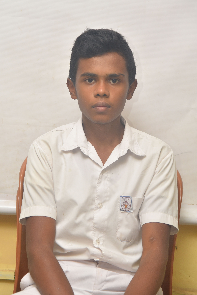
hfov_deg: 16.1
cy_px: 148
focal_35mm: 85
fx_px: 697
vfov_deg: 23.9
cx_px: 98
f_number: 4
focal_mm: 85
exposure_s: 1/125
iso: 800
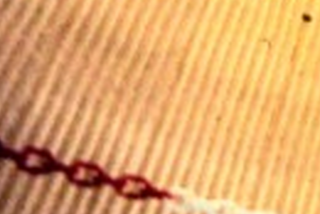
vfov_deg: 6.4
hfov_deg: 8.1
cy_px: -557
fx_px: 1637
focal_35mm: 184
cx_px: 1162
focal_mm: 24
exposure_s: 1/25
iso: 3200
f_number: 4
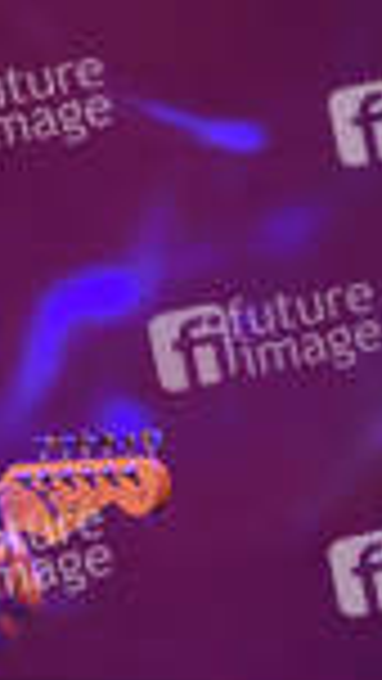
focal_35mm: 374
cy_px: 450
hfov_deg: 3.2
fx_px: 6731
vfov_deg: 5.8
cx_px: -573
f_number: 4
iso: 2000
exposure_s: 1/50
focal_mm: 120
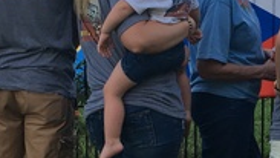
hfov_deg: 17.2
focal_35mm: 124
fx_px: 921
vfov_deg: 9.8
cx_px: 190
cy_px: 84
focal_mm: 4.15
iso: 25
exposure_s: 1/60
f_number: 2.2
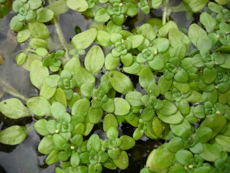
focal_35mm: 38
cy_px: 86
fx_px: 252
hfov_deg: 49.0
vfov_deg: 37.7
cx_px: 115
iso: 200
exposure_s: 1/271
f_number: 2.8
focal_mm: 7.8
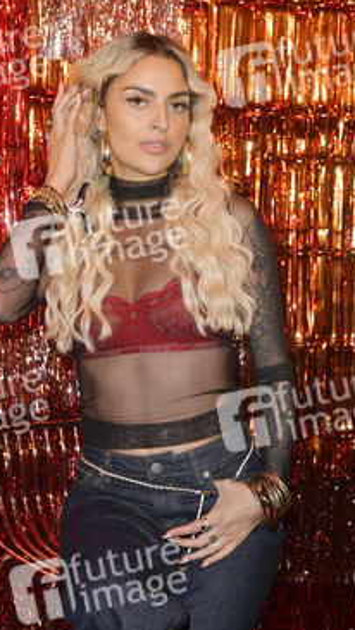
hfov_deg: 17.0
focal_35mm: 71
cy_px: 325
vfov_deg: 29.7
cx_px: 148
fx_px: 1188
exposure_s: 1/200
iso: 1600
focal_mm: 62
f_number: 6.3
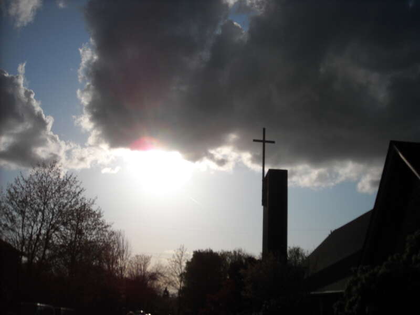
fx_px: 425
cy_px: 158
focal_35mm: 35
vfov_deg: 40.7
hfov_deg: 52.6
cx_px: 210
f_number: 5.6
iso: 64
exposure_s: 1/1500
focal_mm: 5.7
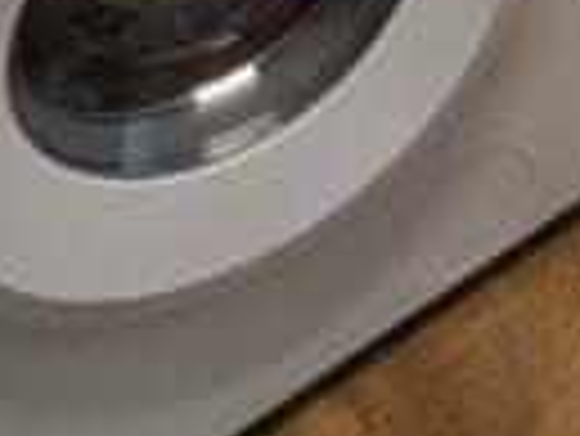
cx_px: 1254
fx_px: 1727
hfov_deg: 14.7
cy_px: -924
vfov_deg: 10.1
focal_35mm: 103
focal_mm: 1.95
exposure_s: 1/25
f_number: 2.2
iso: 65
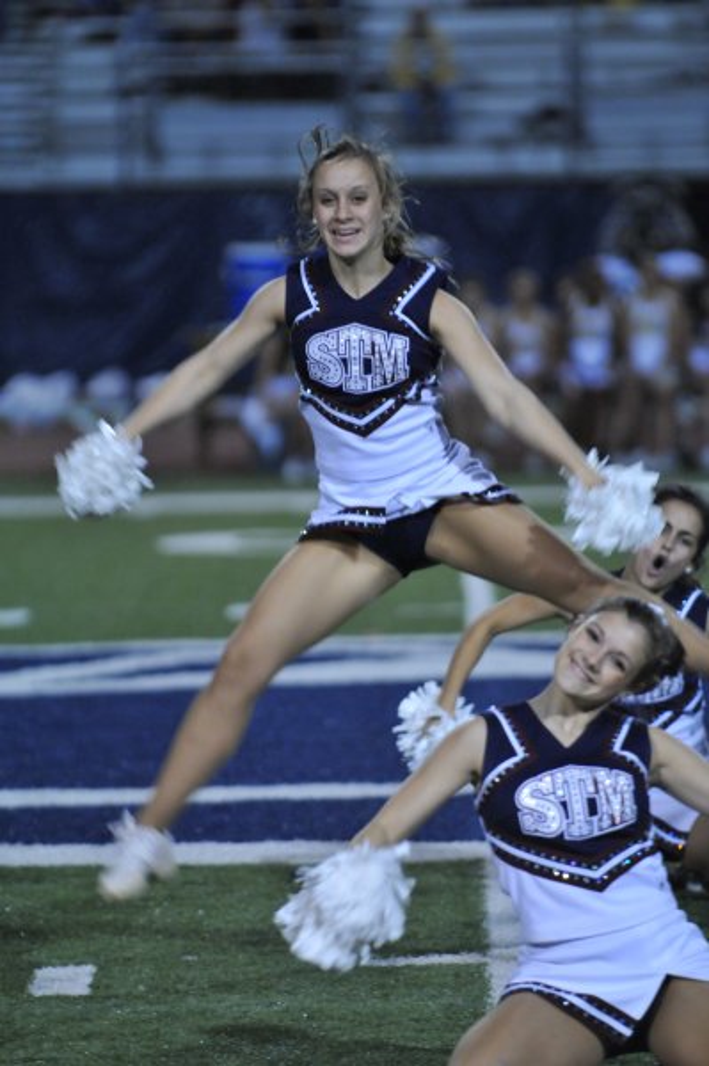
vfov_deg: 6.9
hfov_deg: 4.6
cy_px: 533
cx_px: 354
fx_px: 8877
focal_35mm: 300
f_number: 2.8
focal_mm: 200
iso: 1600
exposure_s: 1/250
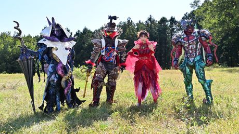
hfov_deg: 52.8
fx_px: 241
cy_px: 59
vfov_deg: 31.1
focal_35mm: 38
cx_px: 120
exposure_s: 1/640
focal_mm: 36
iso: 400
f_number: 8
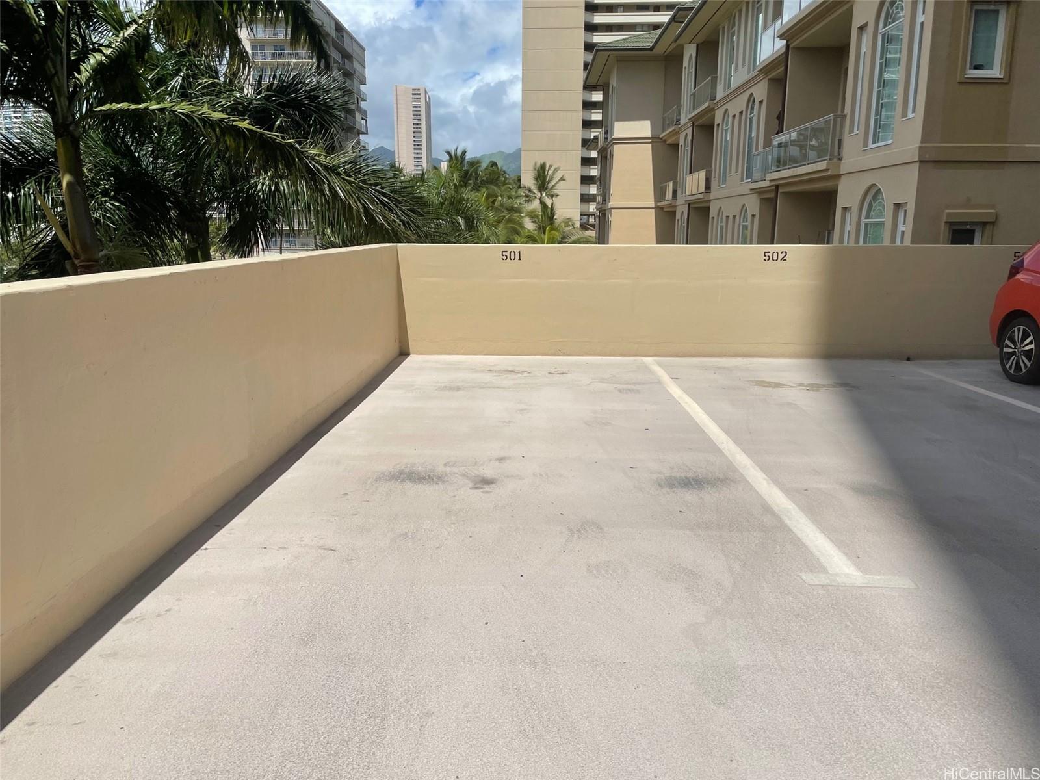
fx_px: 781
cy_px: 390
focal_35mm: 26
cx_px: 520
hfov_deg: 67.3
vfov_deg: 53.1
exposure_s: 1/5814
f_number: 1.6
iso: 32
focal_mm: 4.2
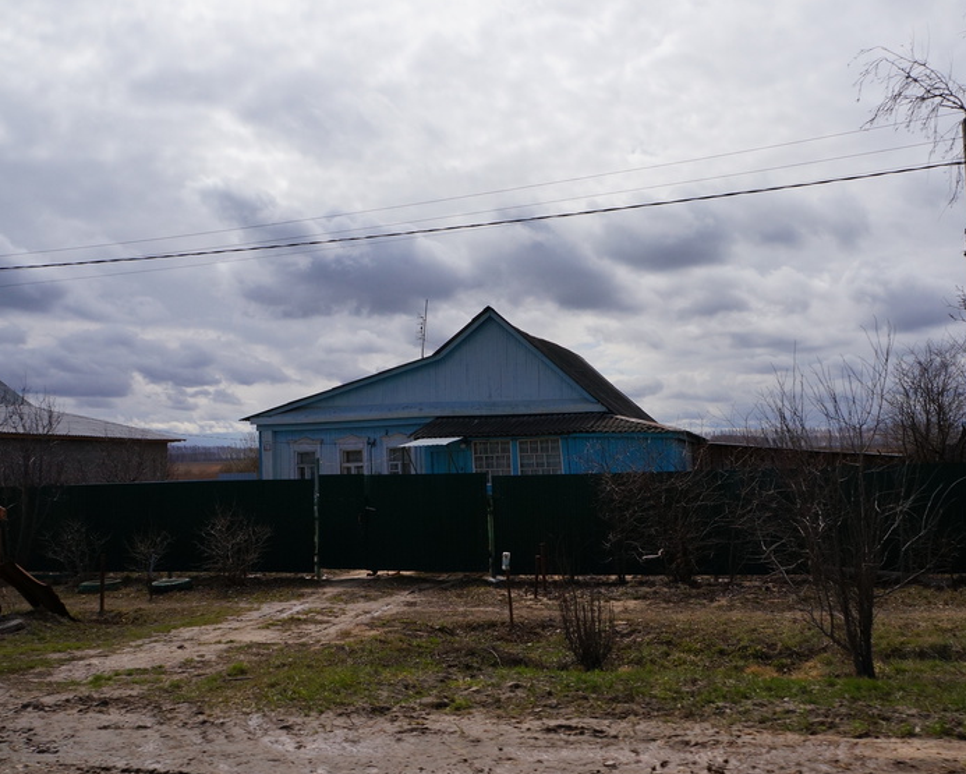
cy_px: 387
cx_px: 526
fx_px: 887
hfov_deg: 57.1
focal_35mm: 31
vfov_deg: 47.1
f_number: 10
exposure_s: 1/1600
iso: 400
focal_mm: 18
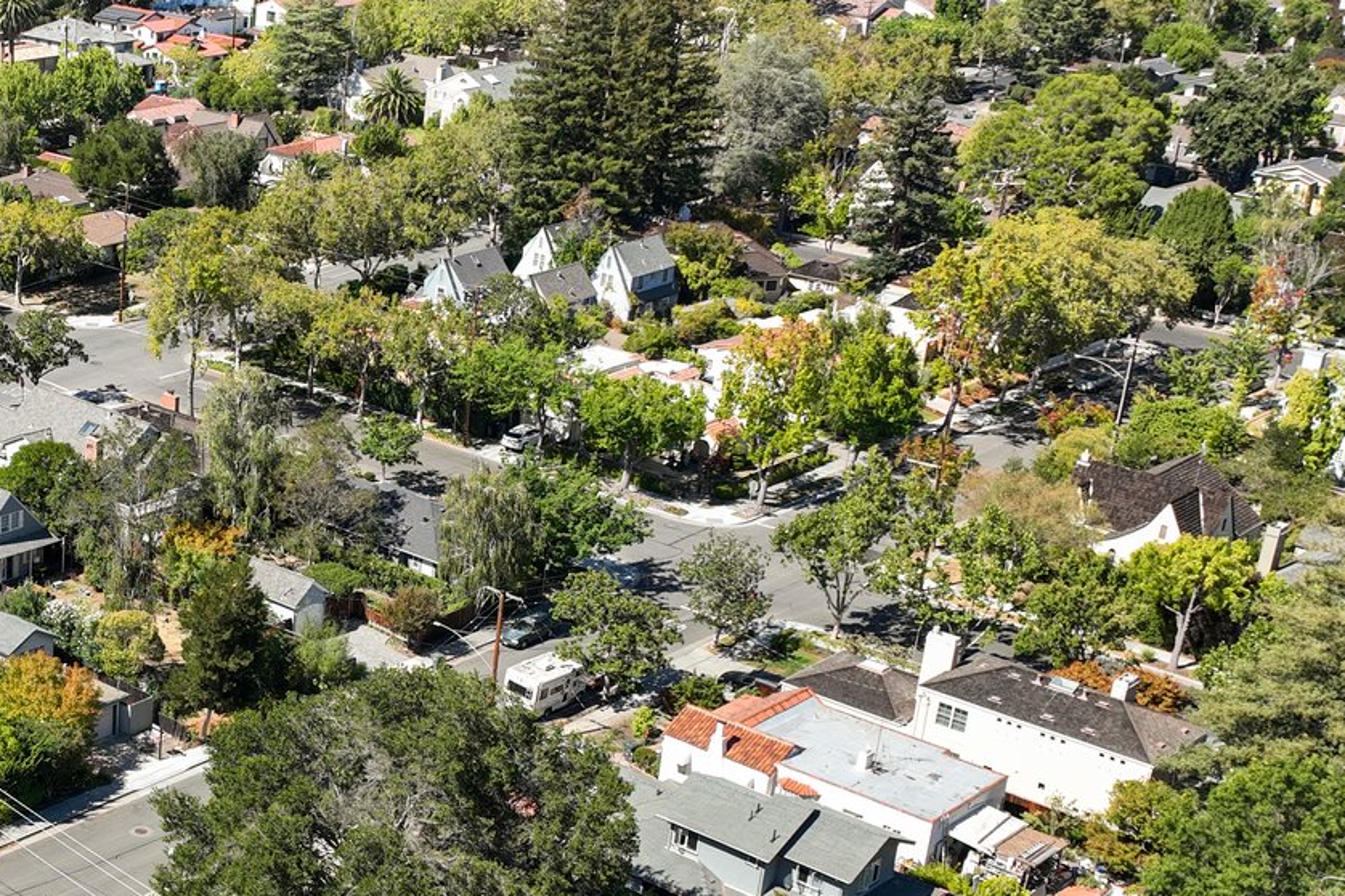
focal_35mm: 61
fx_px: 2278
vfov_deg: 22.1
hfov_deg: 30.6
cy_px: 666
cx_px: 6
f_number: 2.8
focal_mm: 12.29
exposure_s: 1/400
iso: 110
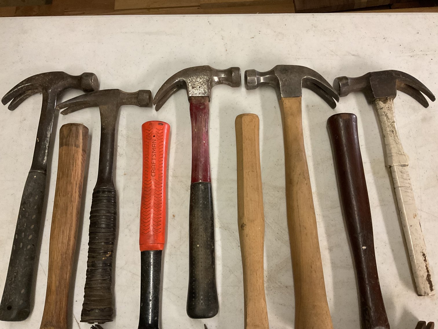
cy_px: 164
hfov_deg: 61.7
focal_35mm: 29
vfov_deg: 48.2
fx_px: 367
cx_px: 219
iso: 250
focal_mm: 3
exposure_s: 1/60
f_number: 1.8
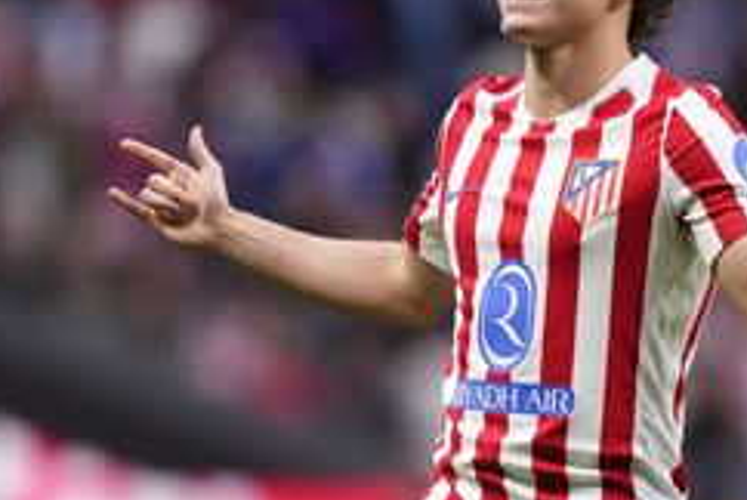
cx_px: 352
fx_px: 13711
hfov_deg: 3.1
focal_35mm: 660
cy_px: 159
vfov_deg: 2.1
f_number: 2.8
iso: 2500
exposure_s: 1/2000
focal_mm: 400
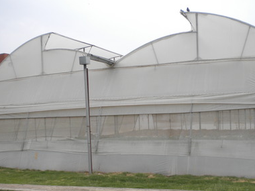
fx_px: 339
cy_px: 124
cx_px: 144
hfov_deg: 41.2
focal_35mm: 46
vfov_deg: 31.3
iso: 80
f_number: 4.6
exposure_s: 1/254
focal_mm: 6.3
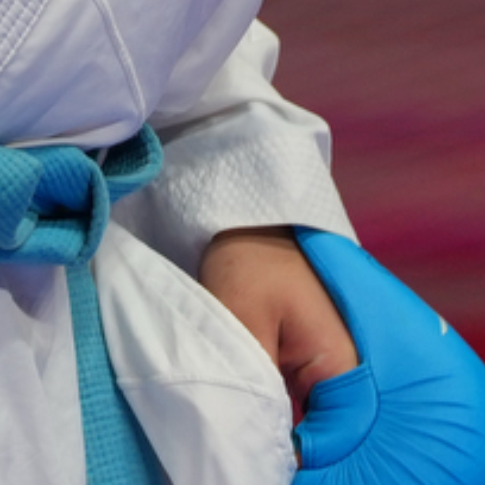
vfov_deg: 0.9
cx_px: -399
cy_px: -471
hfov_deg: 0.9
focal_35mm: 1845
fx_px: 29246
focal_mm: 185
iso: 400
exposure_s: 1/1000
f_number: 2.8
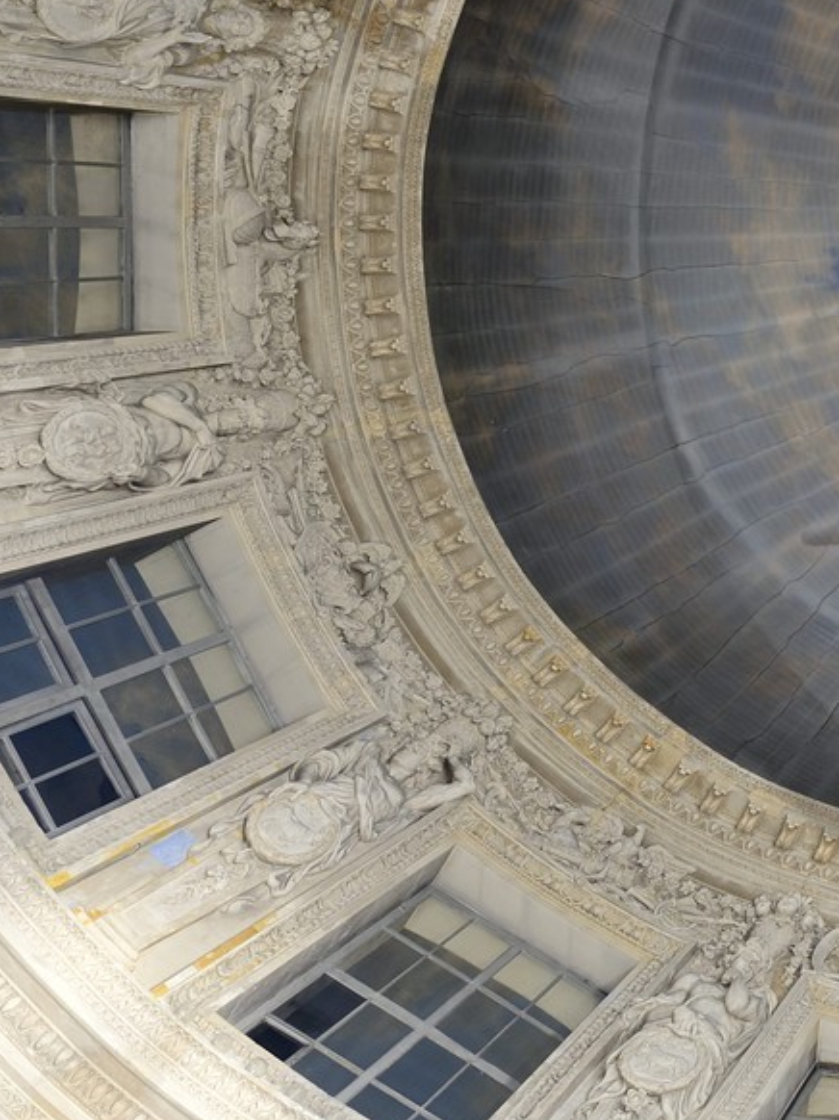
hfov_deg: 25.4
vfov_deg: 47.5
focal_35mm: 37
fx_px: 1197
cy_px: 231
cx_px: 1345
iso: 200
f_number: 8
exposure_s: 1/10
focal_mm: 14
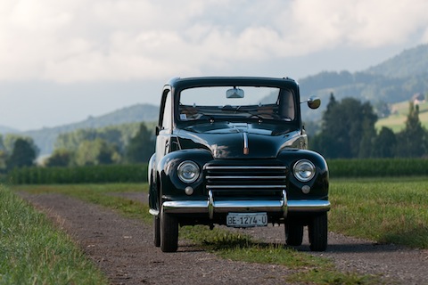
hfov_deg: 11.8
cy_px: 142
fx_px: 2069
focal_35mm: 174
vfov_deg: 7.9
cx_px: 214
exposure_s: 1/800
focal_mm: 116
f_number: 4
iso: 100
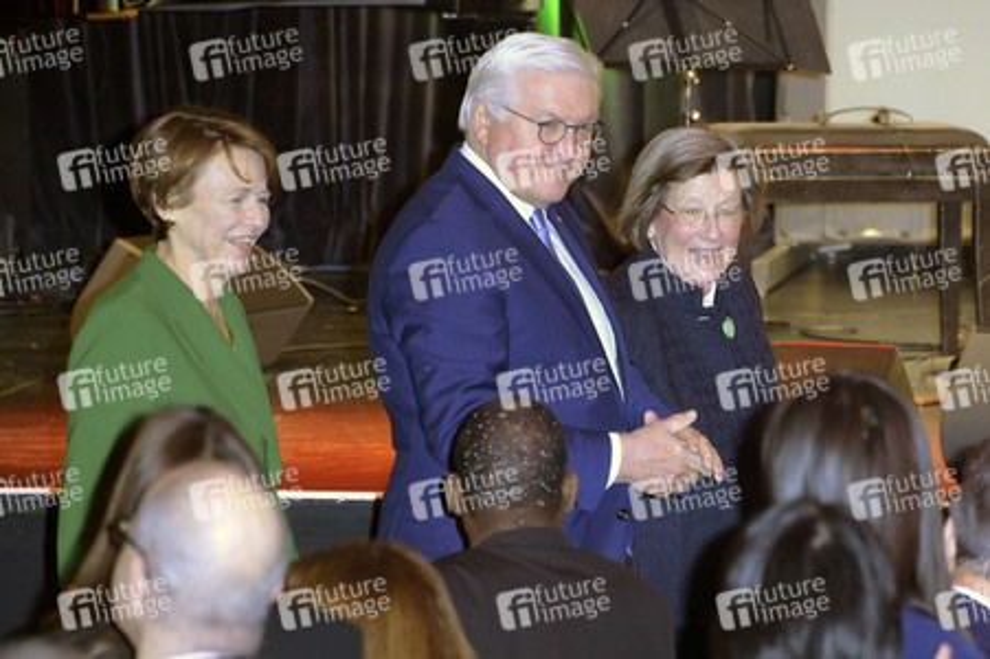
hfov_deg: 6.9
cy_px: 330
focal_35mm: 300
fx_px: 8244
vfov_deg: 4.6
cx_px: 495
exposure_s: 1/250
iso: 6400
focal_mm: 300
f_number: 6.3
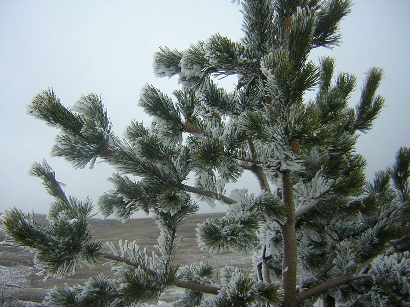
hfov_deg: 51.4
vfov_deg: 39.7
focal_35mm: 36
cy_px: 154
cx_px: 205
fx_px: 426
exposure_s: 1/94
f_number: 2.6
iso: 100
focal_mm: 4.7
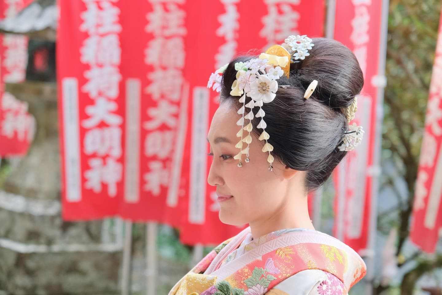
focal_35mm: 108
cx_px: 221
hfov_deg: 18.9
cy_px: 148
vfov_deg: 12.7
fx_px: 1326
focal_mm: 72.1
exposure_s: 1/250
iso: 1600
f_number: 4.5
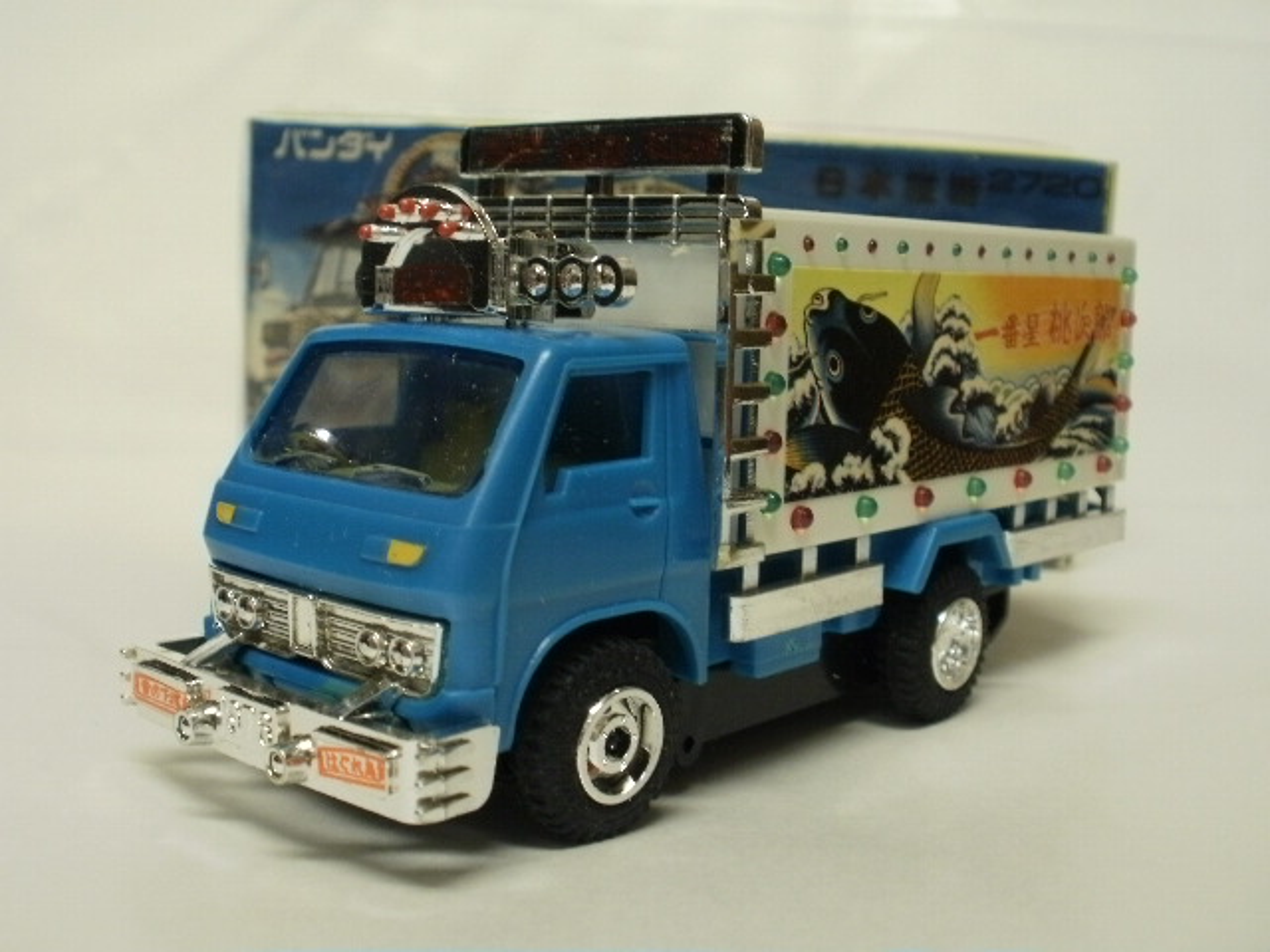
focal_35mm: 44
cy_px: 476
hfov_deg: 42.9
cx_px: 635
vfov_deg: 32.9
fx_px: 1614
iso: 125
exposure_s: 1/10
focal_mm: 7.7
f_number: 4
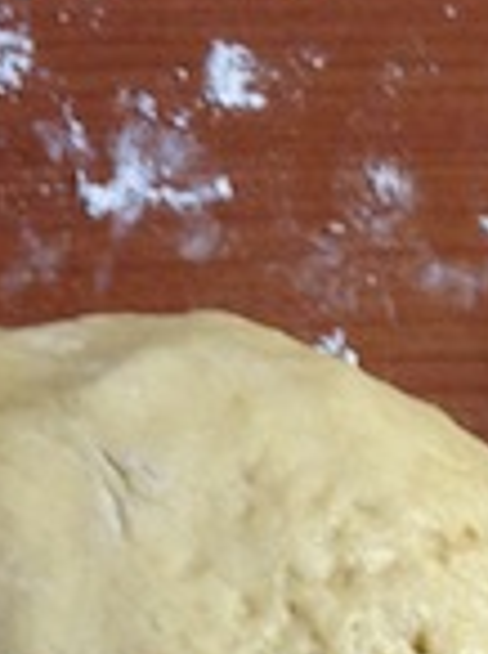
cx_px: 390
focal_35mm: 144
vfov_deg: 13.2
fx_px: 2715
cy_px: 869
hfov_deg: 10.2
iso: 160
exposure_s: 1/20
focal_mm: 4.28
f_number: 2.4
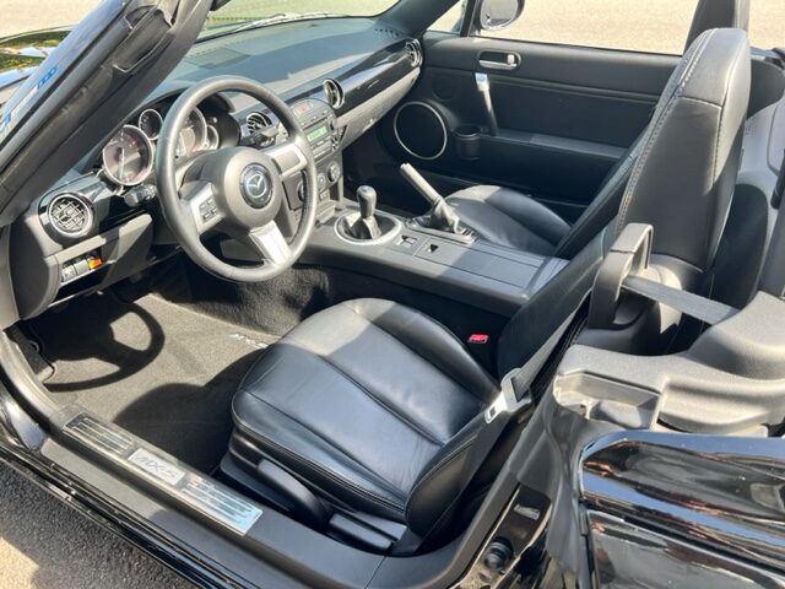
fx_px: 590
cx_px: 392
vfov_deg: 53.1
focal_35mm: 26
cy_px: 294
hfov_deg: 67.3
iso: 50
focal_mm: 5.7
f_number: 1.5
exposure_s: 1/279
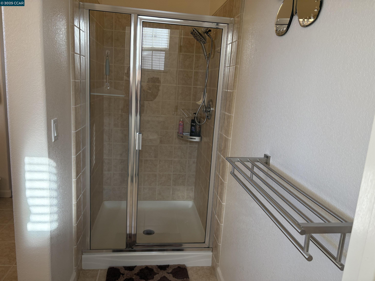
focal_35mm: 26
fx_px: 282
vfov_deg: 53.1
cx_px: 188
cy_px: 140
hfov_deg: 67.3
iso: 125
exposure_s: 1/233
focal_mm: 5.96
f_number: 1.6
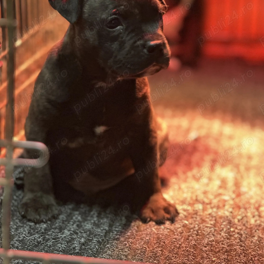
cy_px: 105
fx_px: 785
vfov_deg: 19.1
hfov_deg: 19.1
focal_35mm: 91
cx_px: 132
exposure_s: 1/14
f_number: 2.8
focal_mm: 9
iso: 400
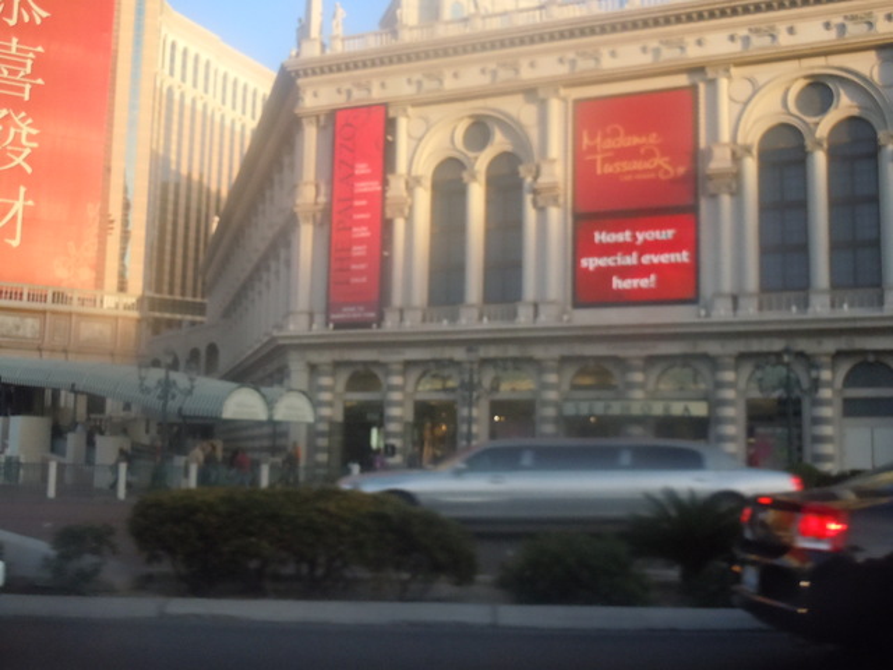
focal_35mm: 39
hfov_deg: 47.9
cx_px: 446
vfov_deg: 36.8
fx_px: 1006
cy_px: 335
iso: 800
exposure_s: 1/125
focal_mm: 6.9
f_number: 4.3
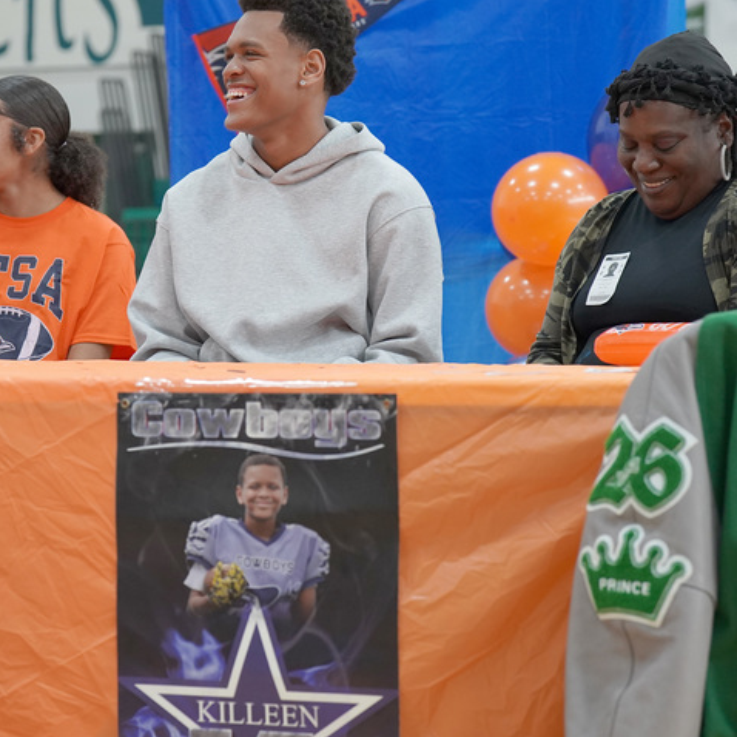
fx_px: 2842
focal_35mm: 118
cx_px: 268
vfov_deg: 14.8
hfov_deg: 14.8
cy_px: 335
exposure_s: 1/160
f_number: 4
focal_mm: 83
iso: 2500
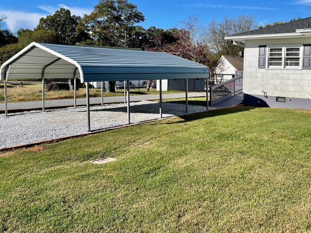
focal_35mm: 34
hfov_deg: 53.8
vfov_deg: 41.5
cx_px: 178
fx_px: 305
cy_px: 91
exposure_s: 1/3344
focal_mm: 5.1
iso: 32
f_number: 1.6
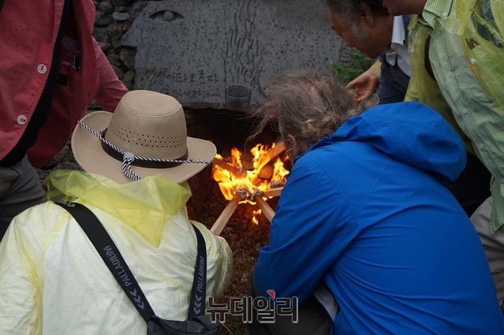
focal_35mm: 39
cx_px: 252
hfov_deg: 49.6
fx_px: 546
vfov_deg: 34.2
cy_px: 168
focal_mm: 26
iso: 200
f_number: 4.5
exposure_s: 1/160
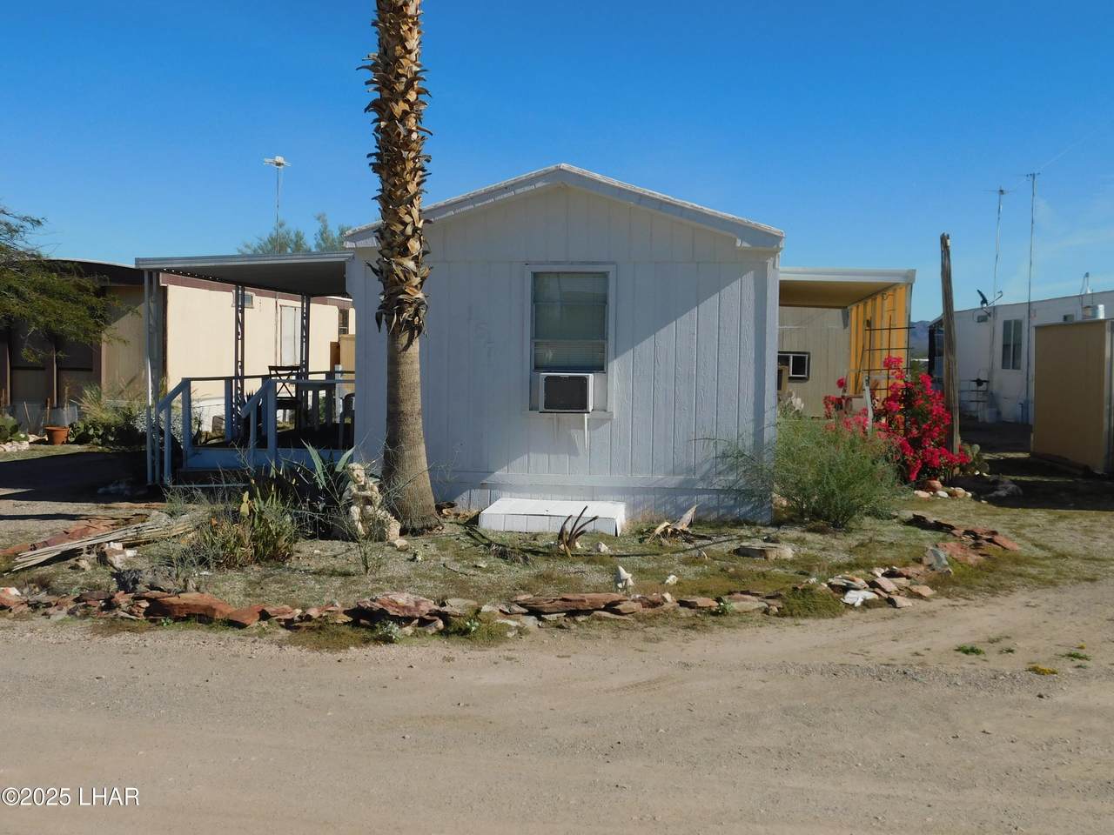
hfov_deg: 51.4
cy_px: 418
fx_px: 1159
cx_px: 557
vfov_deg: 39.7
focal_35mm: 36
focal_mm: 6.3
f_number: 7
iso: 125
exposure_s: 1/640
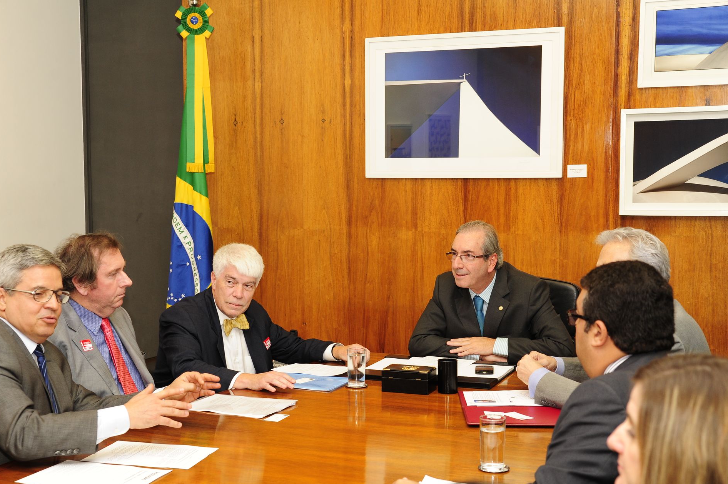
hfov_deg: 36.9
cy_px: 266
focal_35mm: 54
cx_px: 342
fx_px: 1091
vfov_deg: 25.0
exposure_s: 1/80
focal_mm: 48
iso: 800
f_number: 5
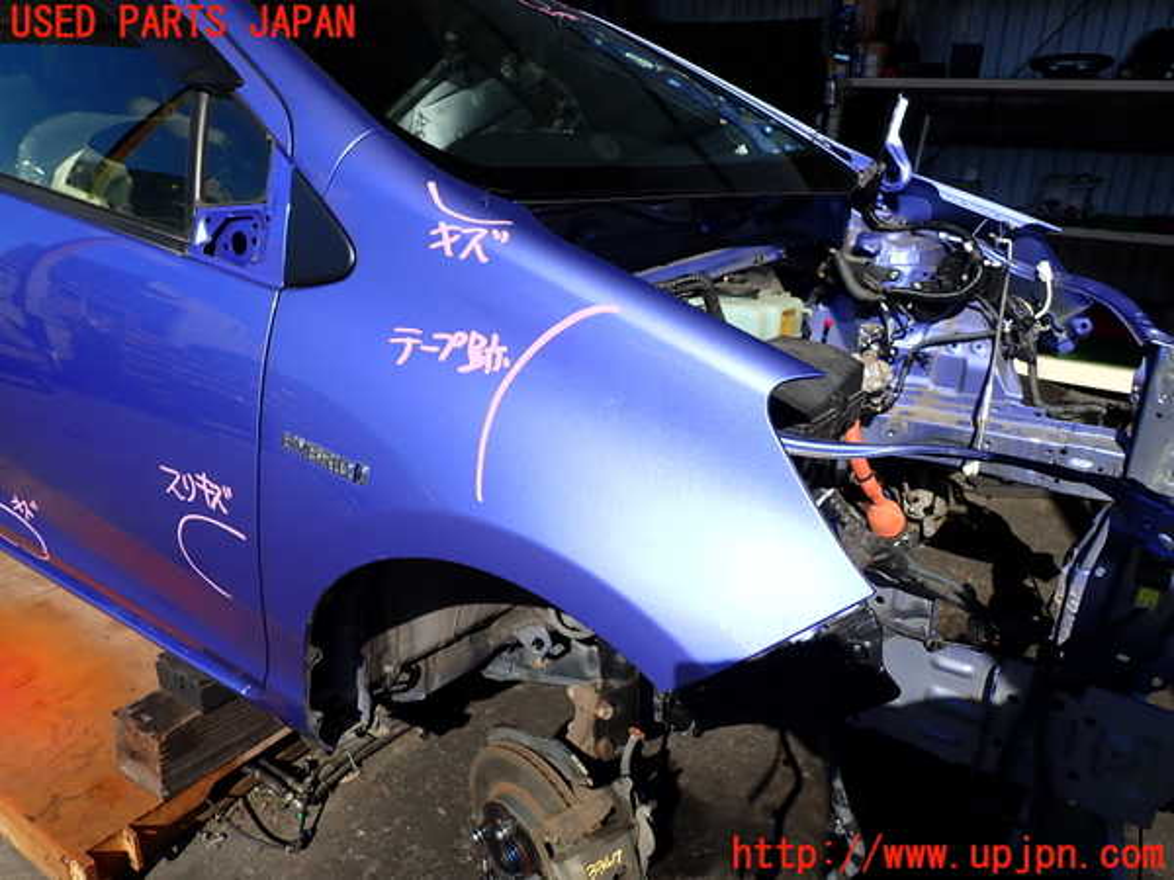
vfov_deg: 54.9
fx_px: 848
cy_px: 440
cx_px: 587
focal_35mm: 25
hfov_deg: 69.4
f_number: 8
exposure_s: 1/200
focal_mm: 4.5
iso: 100
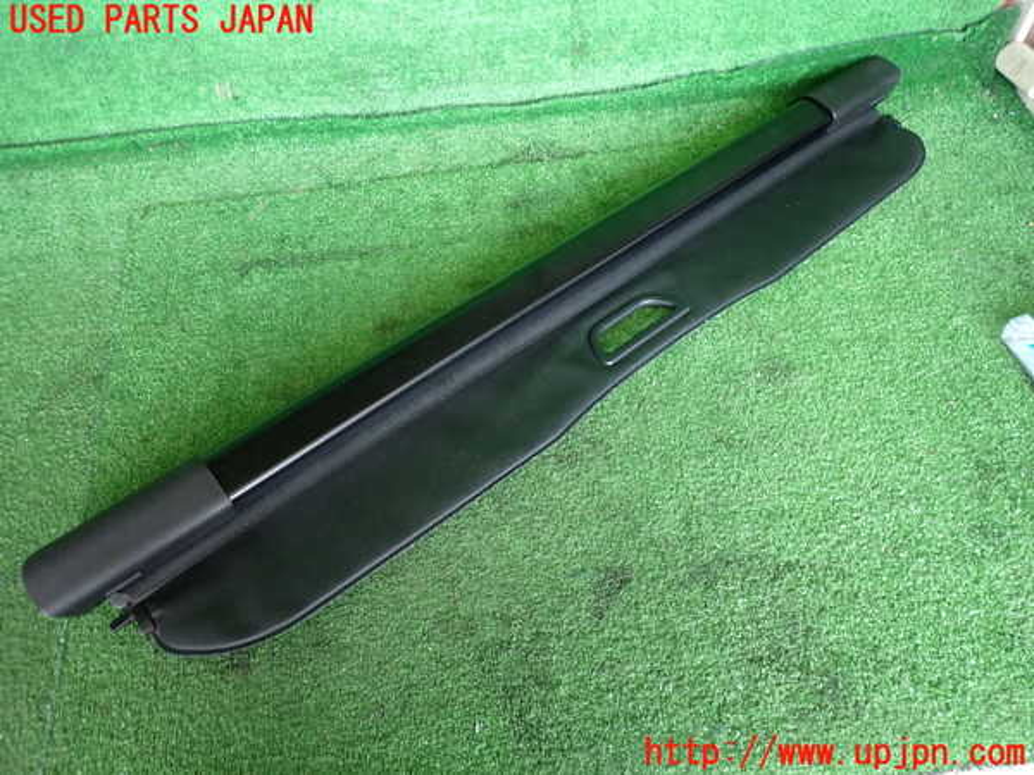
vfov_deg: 54.9
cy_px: 388
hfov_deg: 69.4
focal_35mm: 25
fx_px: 747
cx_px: 517
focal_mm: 4.5
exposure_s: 1/50
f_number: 2
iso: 200
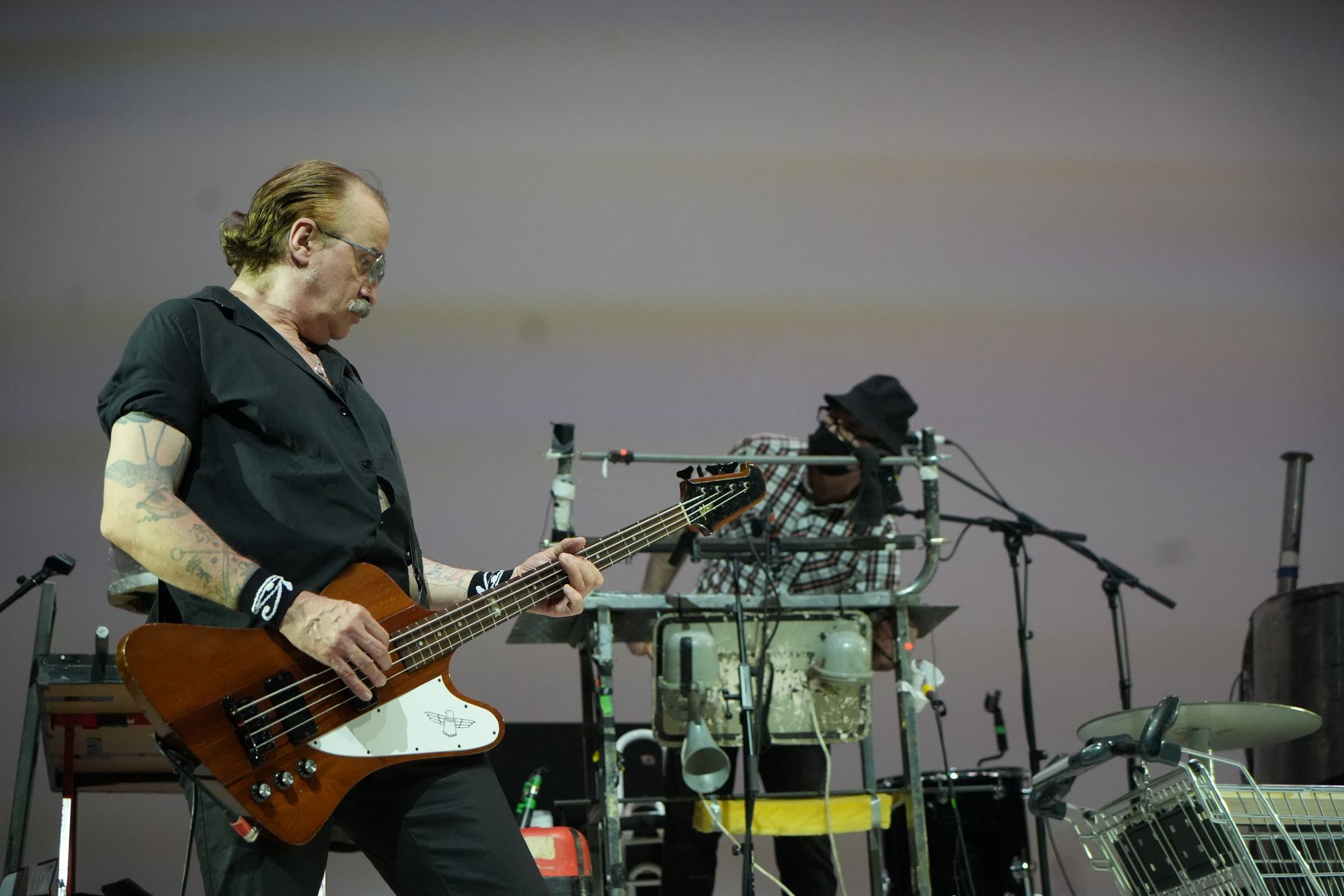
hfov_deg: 31.0
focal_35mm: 65
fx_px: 2426
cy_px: 448
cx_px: 672
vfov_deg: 20.9
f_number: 4
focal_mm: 65
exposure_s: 1/640
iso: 5000
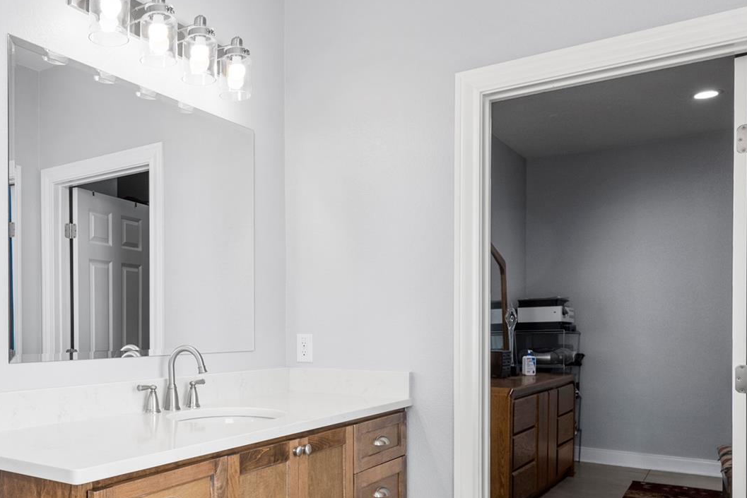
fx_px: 643
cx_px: 177
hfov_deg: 56.9
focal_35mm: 31
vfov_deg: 41.7
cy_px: 339
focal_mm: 16
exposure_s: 1/20
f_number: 8
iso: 250
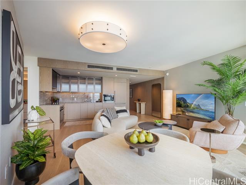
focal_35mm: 14
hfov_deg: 102.0
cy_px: 92
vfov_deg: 85.7
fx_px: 100
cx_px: 123
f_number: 4
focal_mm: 7
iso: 200
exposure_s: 1/320
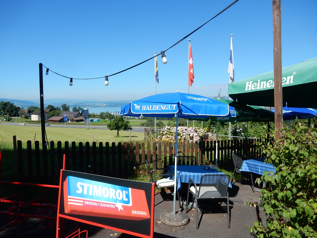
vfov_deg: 54.9
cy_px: 119
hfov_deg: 69.4
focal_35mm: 25
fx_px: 229
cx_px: 158
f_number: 3.7
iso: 125
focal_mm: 4.5
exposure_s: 1/1600
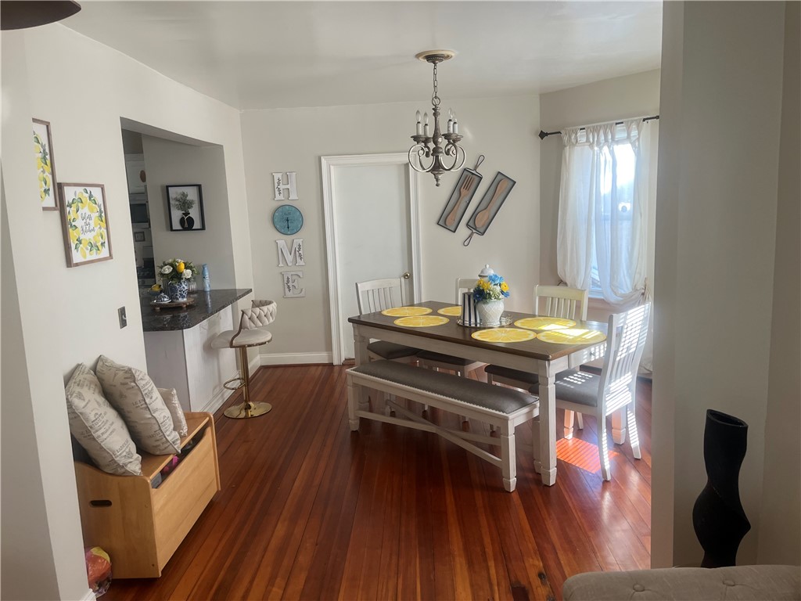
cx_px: 400
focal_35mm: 26
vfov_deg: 53.1
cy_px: 300
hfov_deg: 67.3
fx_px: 602
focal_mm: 5.1
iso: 125
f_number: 1.6
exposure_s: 1/120
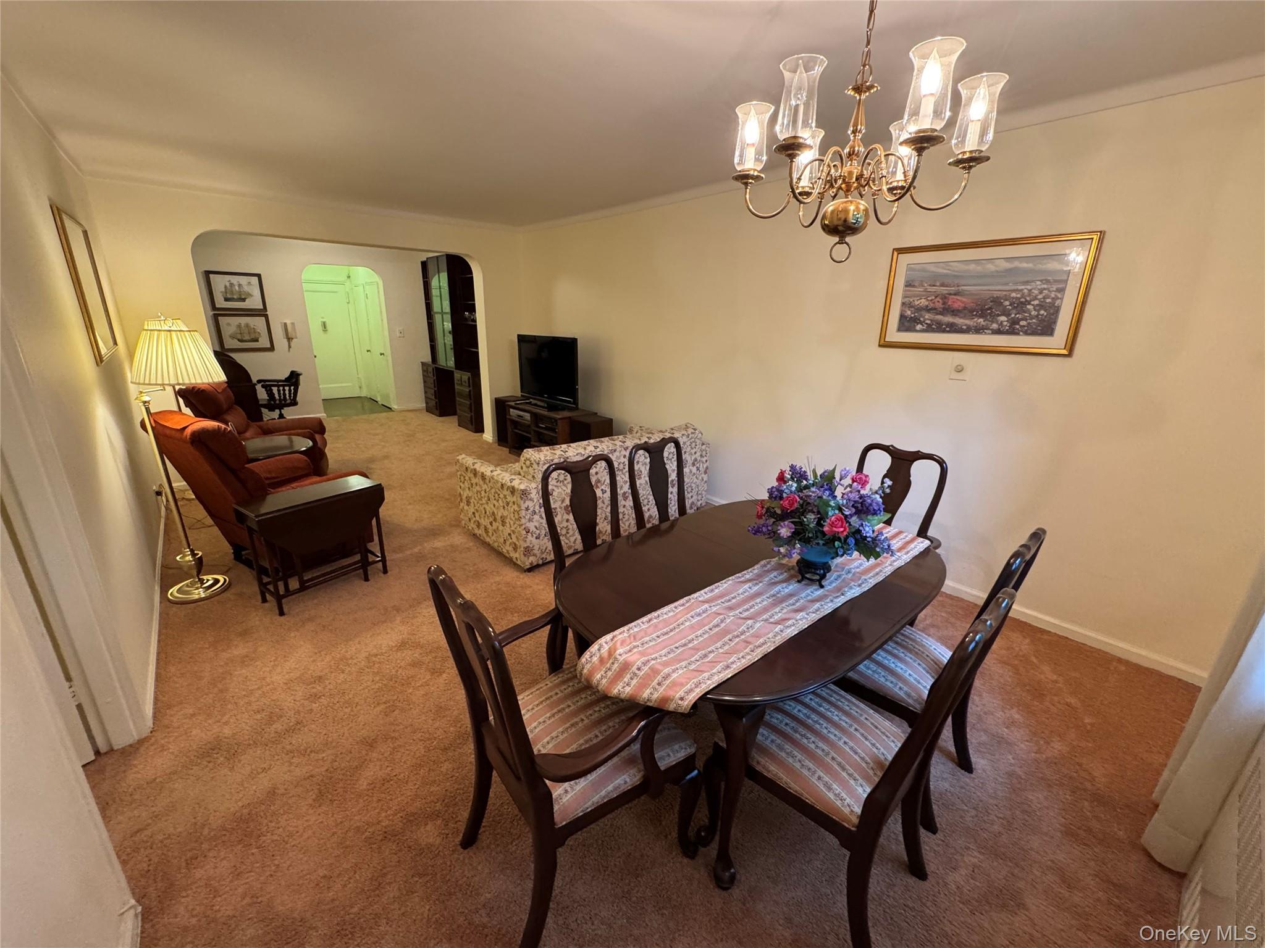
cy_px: 474
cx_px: 632
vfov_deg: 85.7
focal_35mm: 14
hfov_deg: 102.1
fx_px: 512
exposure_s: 1/60
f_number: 2.2
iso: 500
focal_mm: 2.22
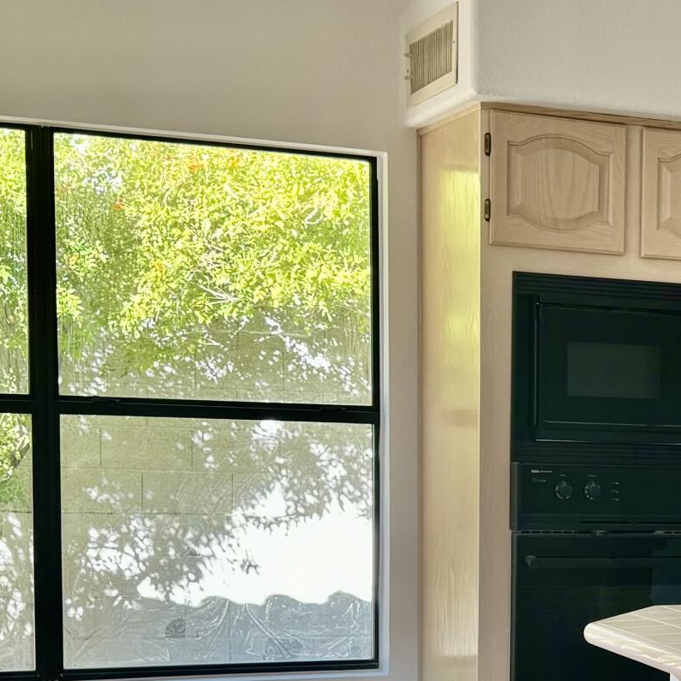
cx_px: 795
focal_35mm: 80
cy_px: 618
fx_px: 1781
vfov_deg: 21.2
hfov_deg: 20.4
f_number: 1.78
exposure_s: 1/120
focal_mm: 6.86
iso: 64
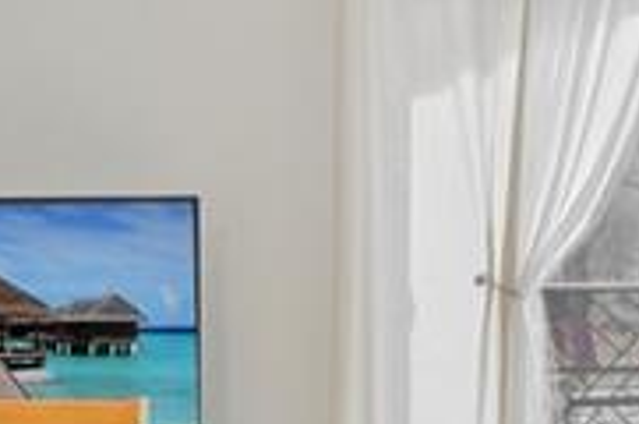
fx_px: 1506
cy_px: 180
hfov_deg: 22.4
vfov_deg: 16.0
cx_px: 724
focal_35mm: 85
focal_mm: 10
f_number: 8
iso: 800
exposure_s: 1/20
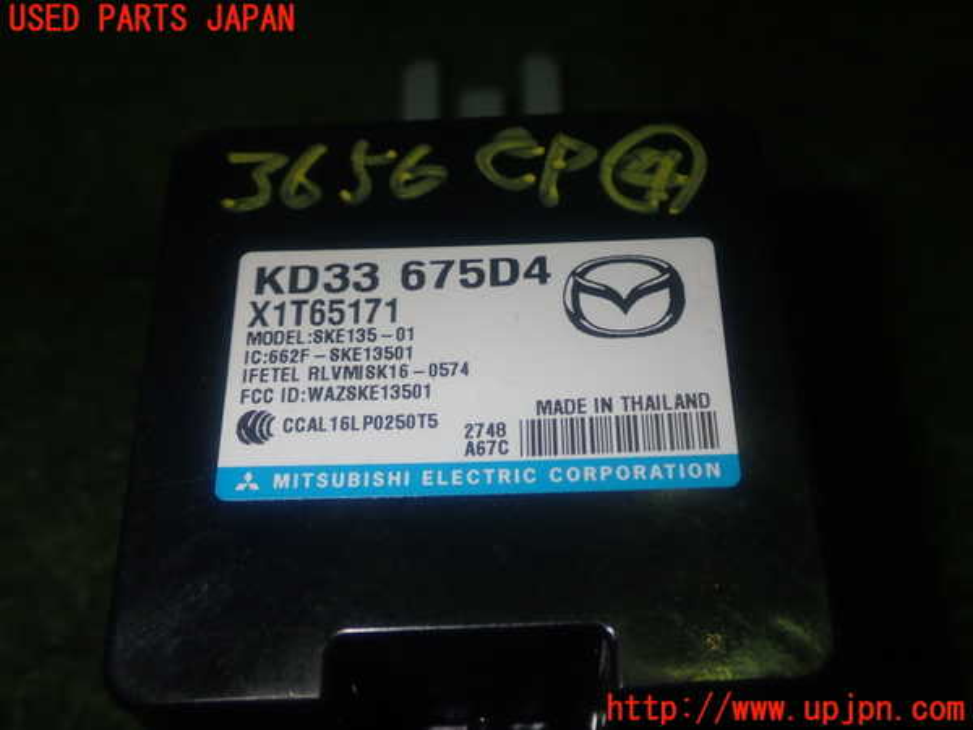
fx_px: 1237
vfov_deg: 32.9
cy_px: 365
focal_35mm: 44
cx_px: 486
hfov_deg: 42.9
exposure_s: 1/40
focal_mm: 7.84
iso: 200
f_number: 9
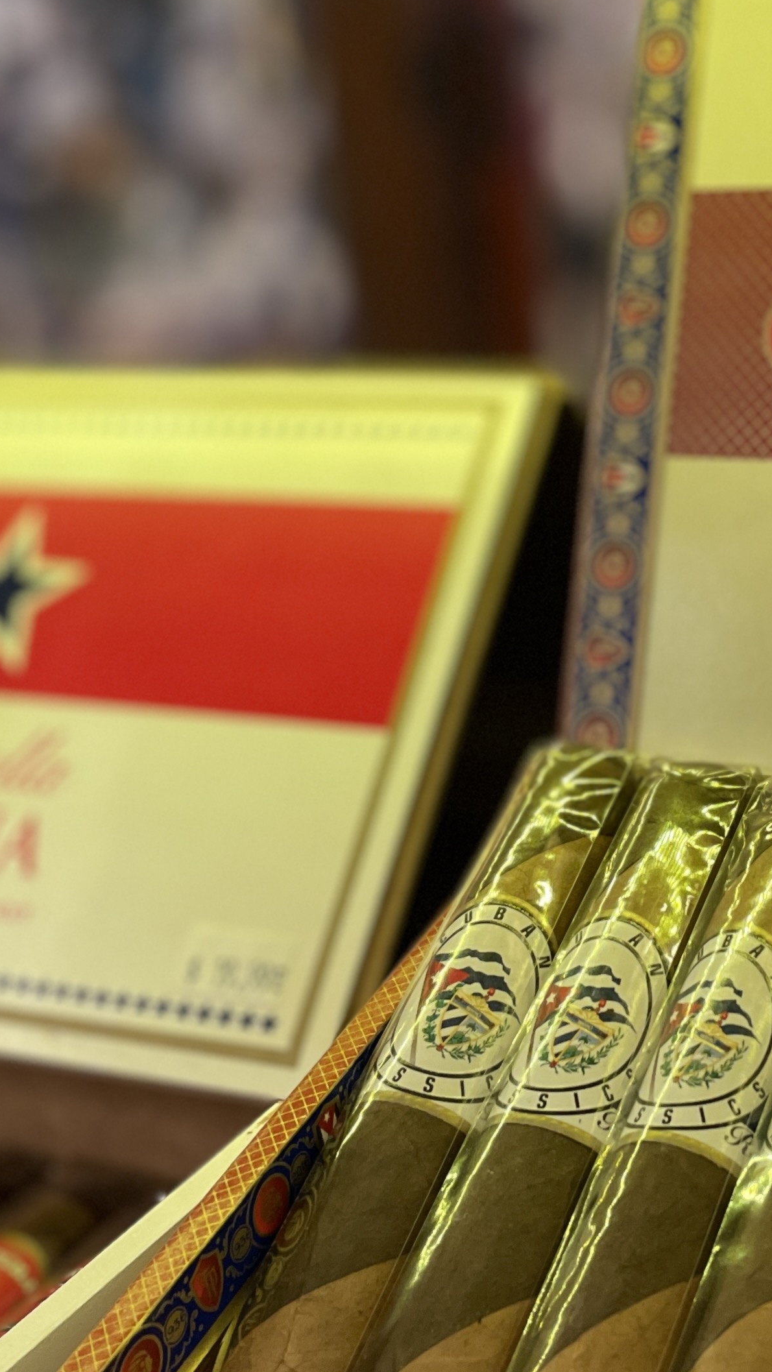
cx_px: 699
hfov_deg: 21.7
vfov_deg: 38.5
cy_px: 639
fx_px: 1965
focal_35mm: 54
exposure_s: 1/60
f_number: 1.6
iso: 160
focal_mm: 4.2
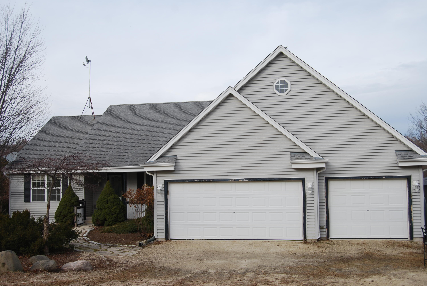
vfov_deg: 34.3
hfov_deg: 49.5
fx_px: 463
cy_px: 143
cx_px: 214
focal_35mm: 39
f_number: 7.1
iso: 100
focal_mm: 26
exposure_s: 1/200
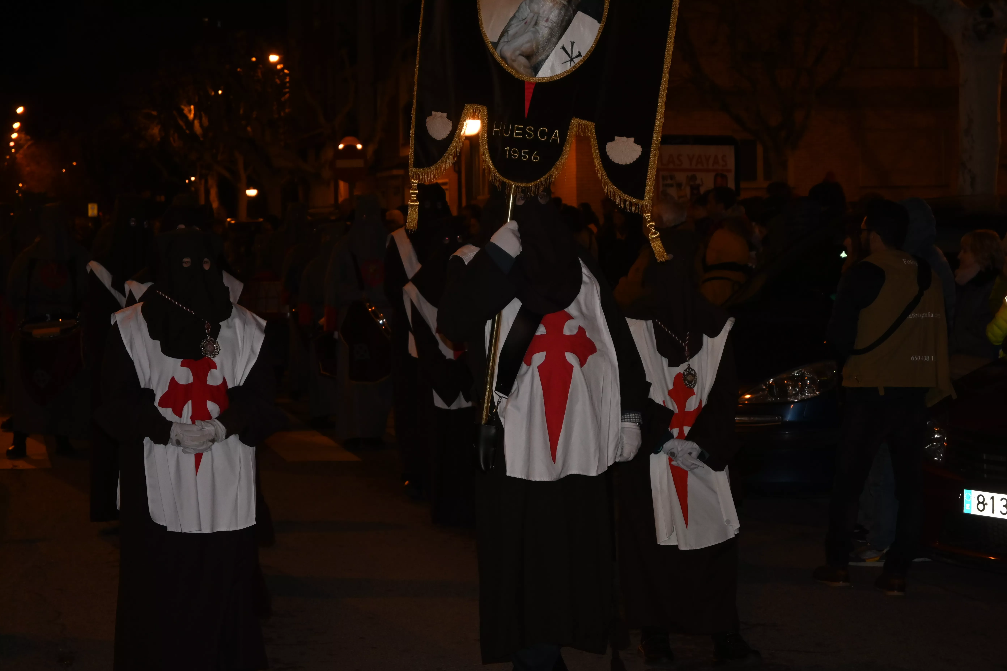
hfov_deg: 27.0
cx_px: 504
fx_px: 2098
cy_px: 336
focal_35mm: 75
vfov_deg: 18.2
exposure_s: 1/60
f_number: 6.3
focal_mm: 50
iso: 800
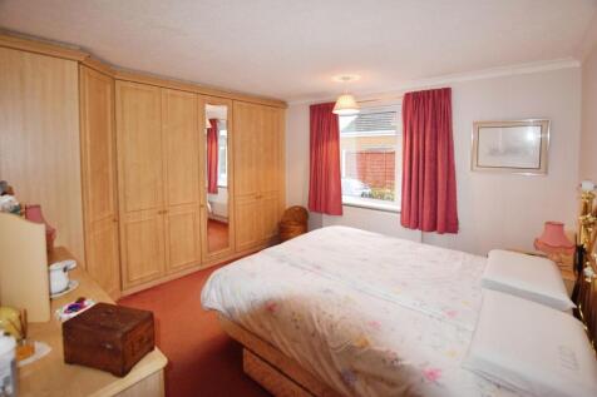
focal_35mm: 15
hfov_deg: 100.4
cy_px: 198
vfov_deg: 77.3
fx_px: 249
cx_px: 298
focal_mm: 10
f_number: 4.5
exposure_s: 1/80
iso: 800
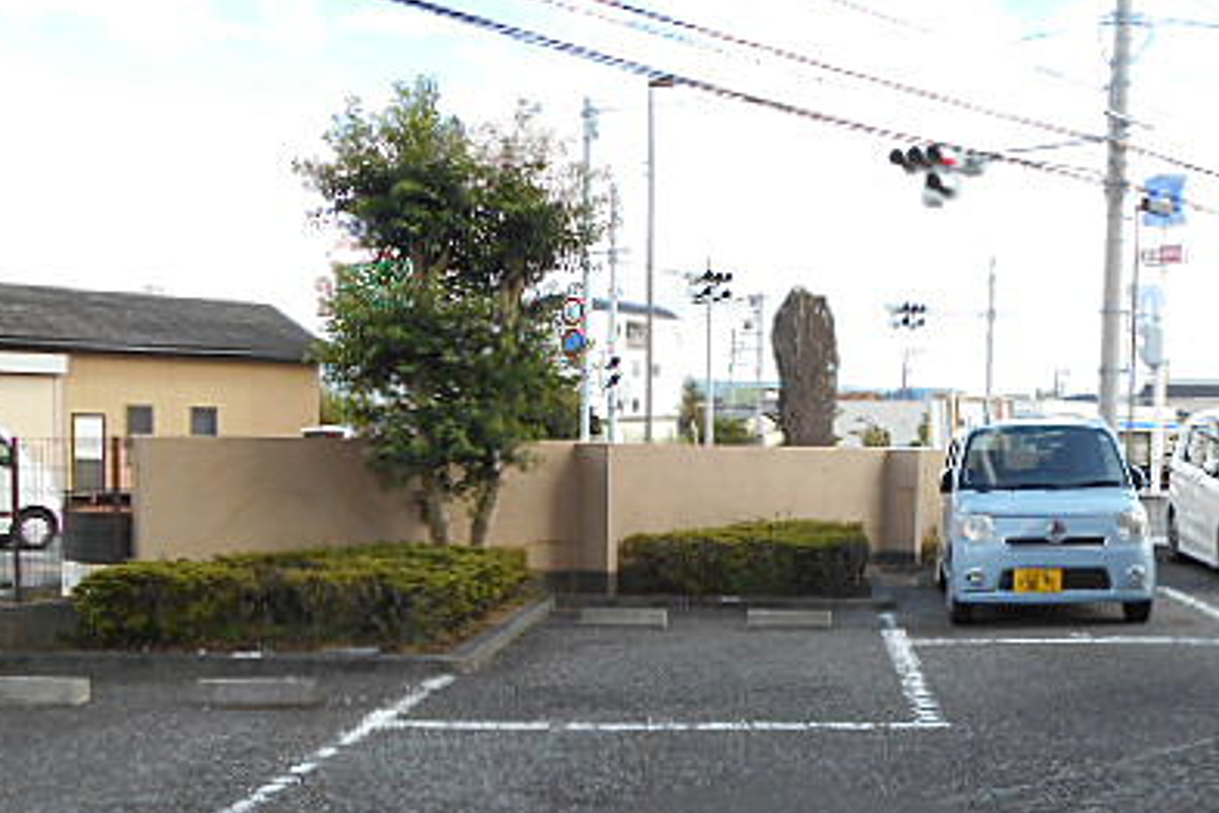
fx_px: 1490
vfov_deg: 30.1
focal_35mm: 44
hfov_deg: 43.8
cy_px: 586
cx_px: 822
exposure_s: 1/320
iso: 80
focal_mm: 4.6
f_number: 3.2
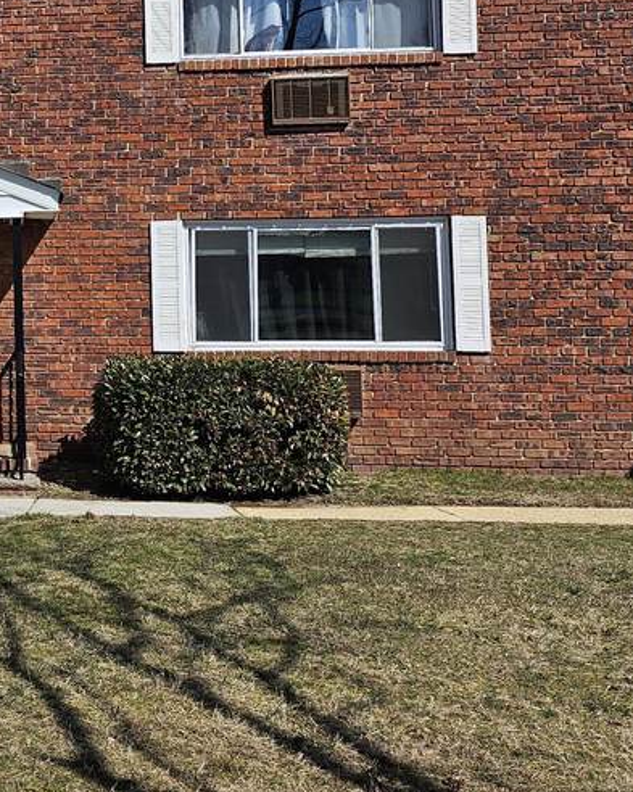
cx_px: -219
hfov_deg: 22.1
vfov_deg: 30.4
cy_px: 185
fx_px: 1430
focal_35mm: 61
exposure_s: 1/4886
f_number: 1.8
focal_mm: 5
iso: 50
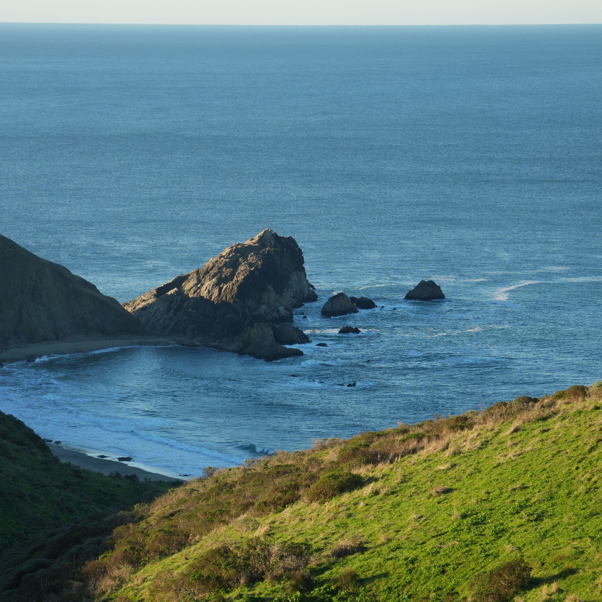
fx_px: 3365
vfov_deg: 10.2
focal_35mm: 171
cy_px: 292
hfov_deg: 10.2
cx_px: 253
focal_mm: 99
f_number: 6.3
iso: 400
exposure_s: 1/500
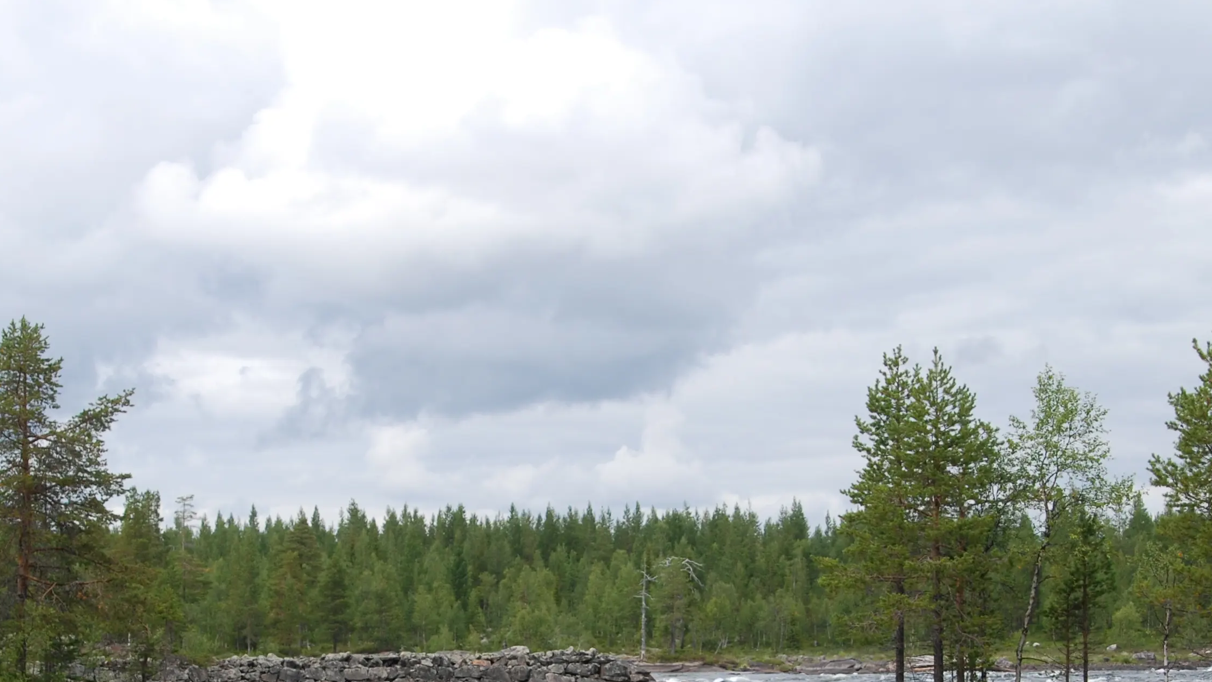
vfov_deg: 15.6
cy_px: 679
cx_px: 625
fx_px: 2442
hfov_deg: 27.9
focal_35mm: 76
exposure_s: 1/1250
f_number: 3.5
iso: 200
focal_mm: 28
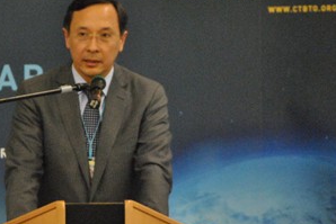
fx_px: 4062
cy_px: 99
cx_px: 114
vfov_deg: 3.2
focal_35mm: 435
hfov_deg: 4.7
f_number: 5
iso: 1600
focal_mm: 135
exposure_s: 1/20
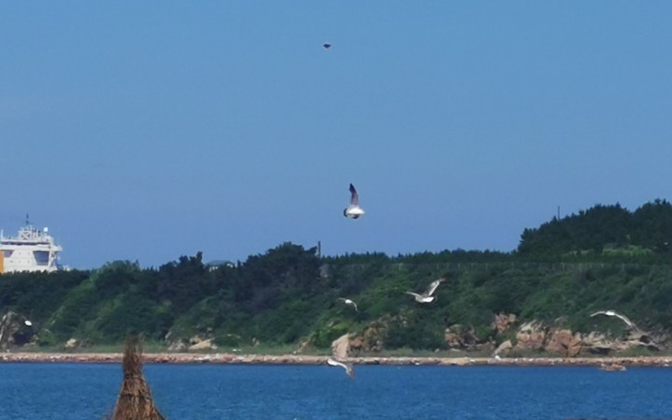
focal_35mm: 336
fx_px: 6155
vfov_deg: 3.9
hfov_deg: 6.2
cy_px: 239
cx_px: 336
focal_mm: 7.48
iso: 50
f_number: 2.4
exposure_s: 1/2793
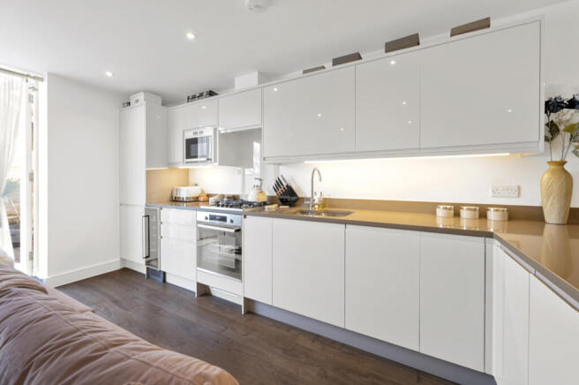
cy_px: 192
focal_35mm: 14
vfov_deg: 81.1
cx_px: 290
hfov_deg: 104.3
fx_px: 225
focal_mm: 14
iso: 200
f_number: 16
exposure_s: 1/1.25
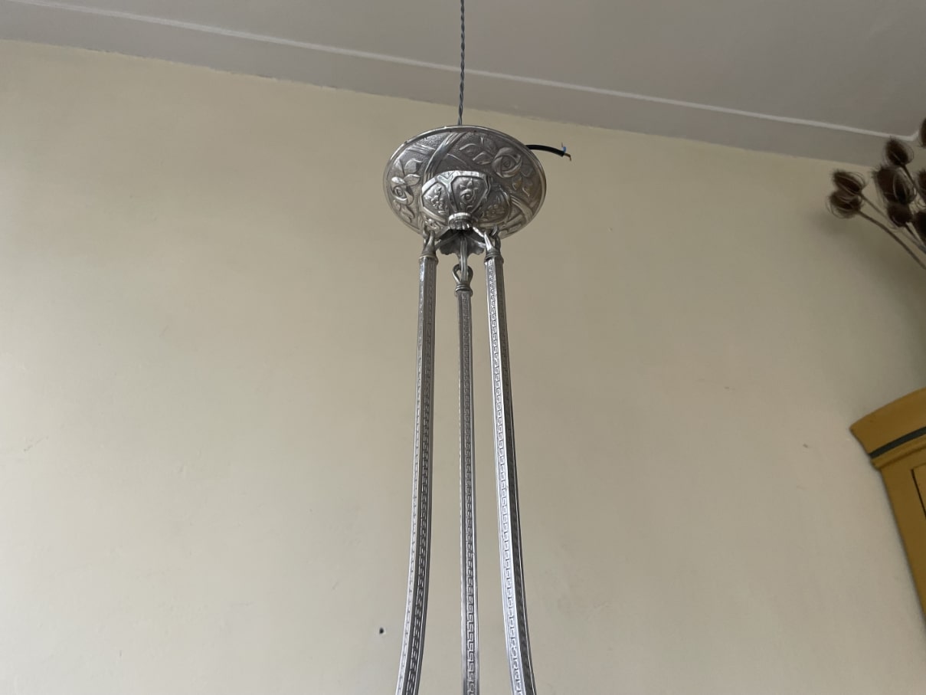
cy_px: 348
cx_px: 463
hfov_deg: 67.3
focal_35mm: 26
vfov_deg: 53.1
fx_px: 696
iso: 125
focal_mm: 4.2
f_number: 1.6
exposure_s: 1/105
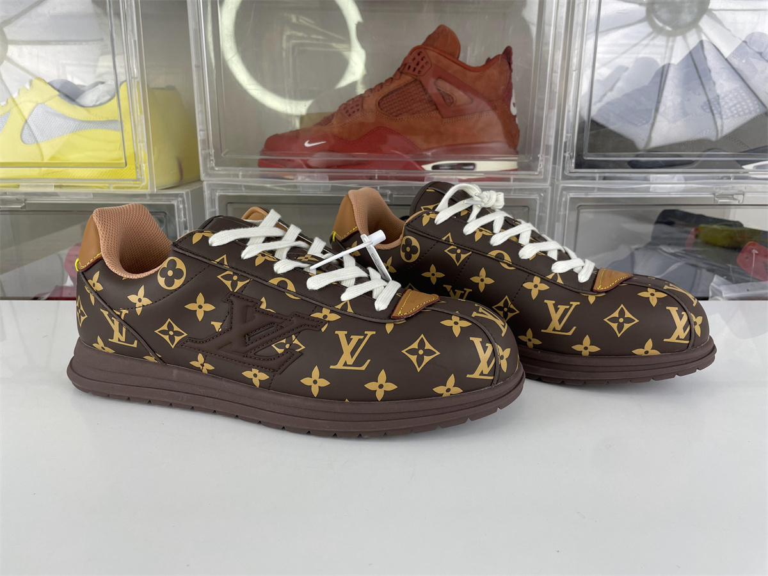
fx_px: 577
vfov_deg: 53.1
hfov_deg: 67.3
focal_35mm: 26
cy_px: 288
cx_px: 384
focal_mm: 4.2
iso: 32
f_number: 1.6
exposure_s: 1/129
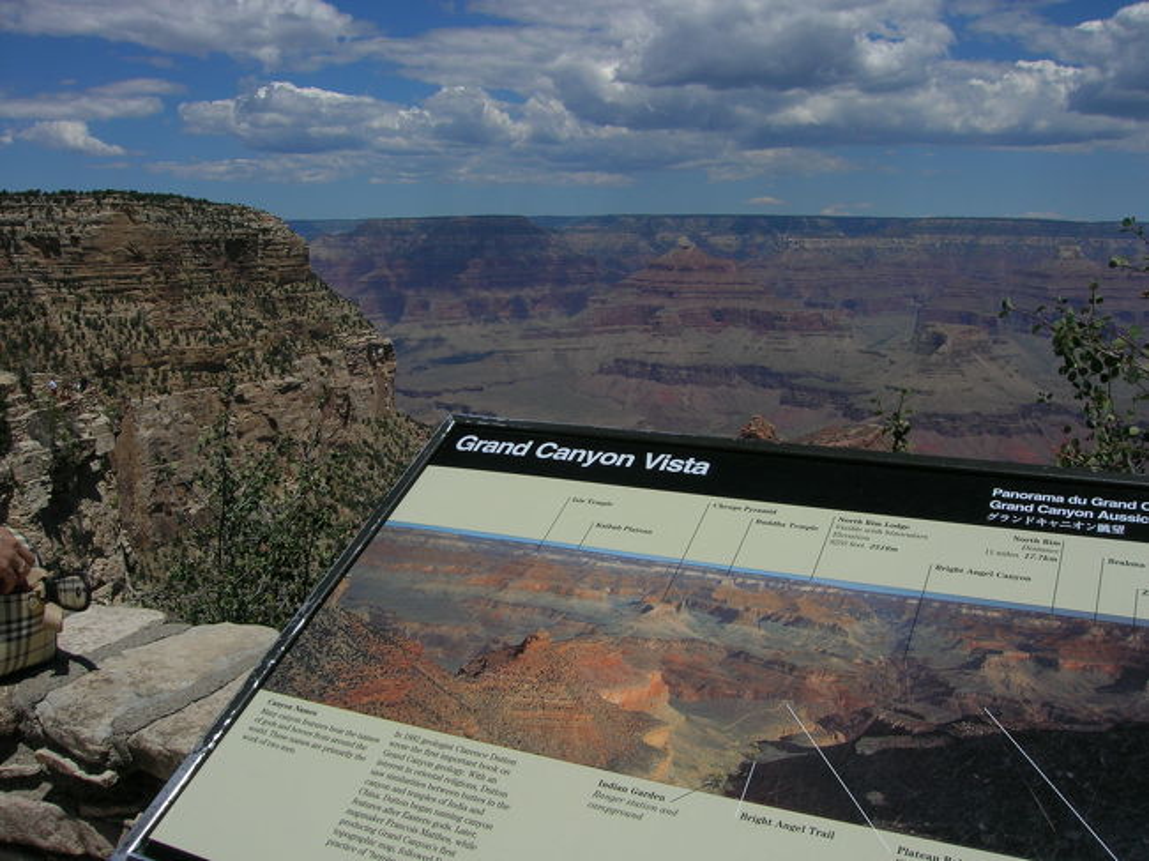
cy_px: 430
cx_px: 574
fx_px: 1128
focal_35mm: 34
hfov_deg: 54.0
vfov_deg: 41.8
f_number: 4.9
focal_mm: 5.7
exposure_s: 1/1374
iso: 50
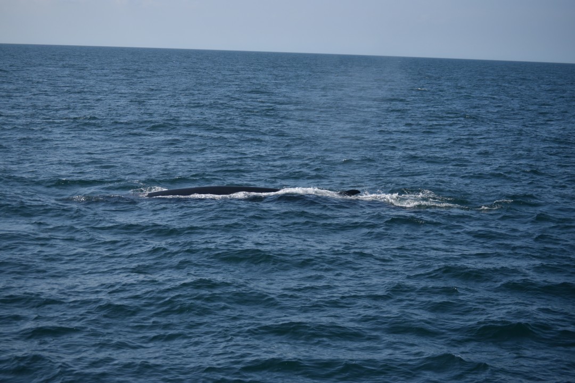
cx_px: 288
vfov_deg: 16.6
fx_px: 1318
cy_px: 192
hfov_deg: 24.6
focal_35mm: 82
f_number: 4
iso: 200
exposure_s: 1/4000
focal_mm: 55
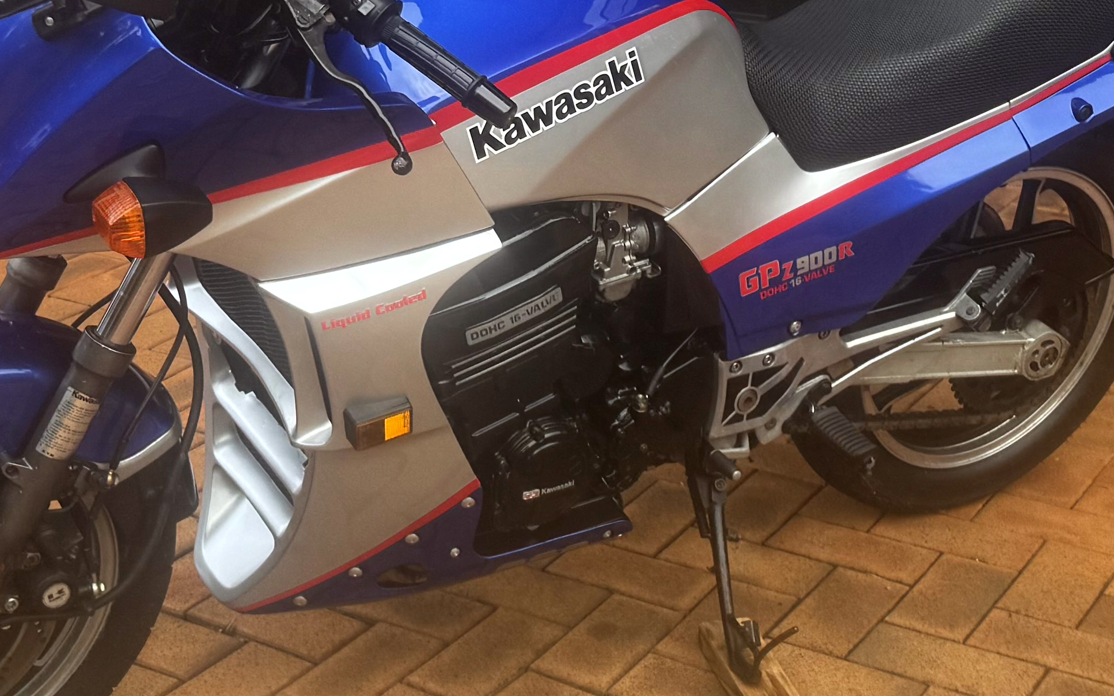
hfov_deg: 29.4
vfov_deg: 18.4
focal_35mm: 70
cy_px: 150
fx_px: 2125
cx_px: 575
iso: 80
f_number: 1.78
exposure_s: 1/553
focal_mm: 6.76
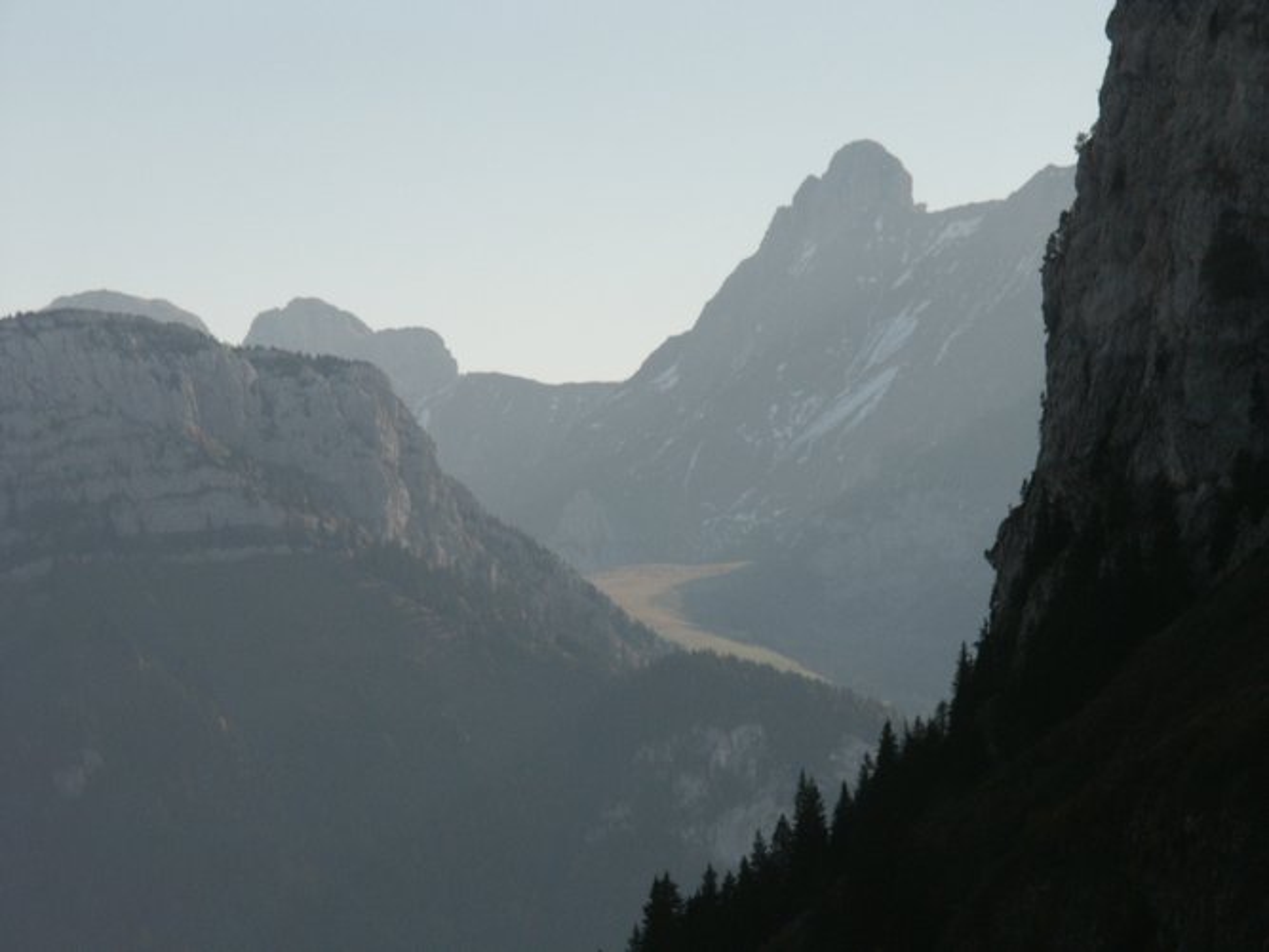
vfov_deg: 7.5
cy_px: 476
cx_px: 634
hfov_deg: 9.9
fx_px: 7294
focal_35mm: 199
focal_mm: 50.48
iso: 100
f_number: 5.6
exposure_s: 1/1000
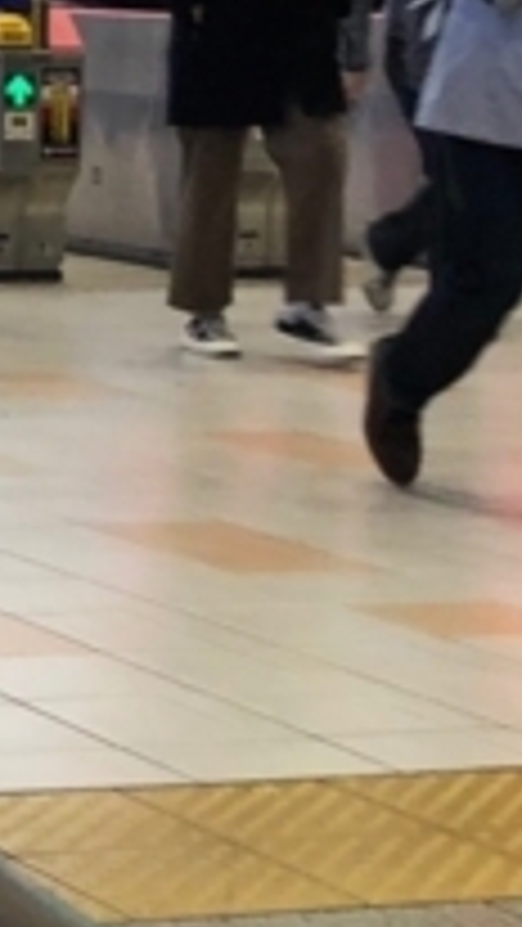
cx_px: -770
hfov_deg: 7.4
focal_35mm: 152
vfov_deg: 14.1
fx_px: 3737
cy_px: 270
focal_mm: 4
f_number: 1.8
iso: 40
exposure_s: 1/33
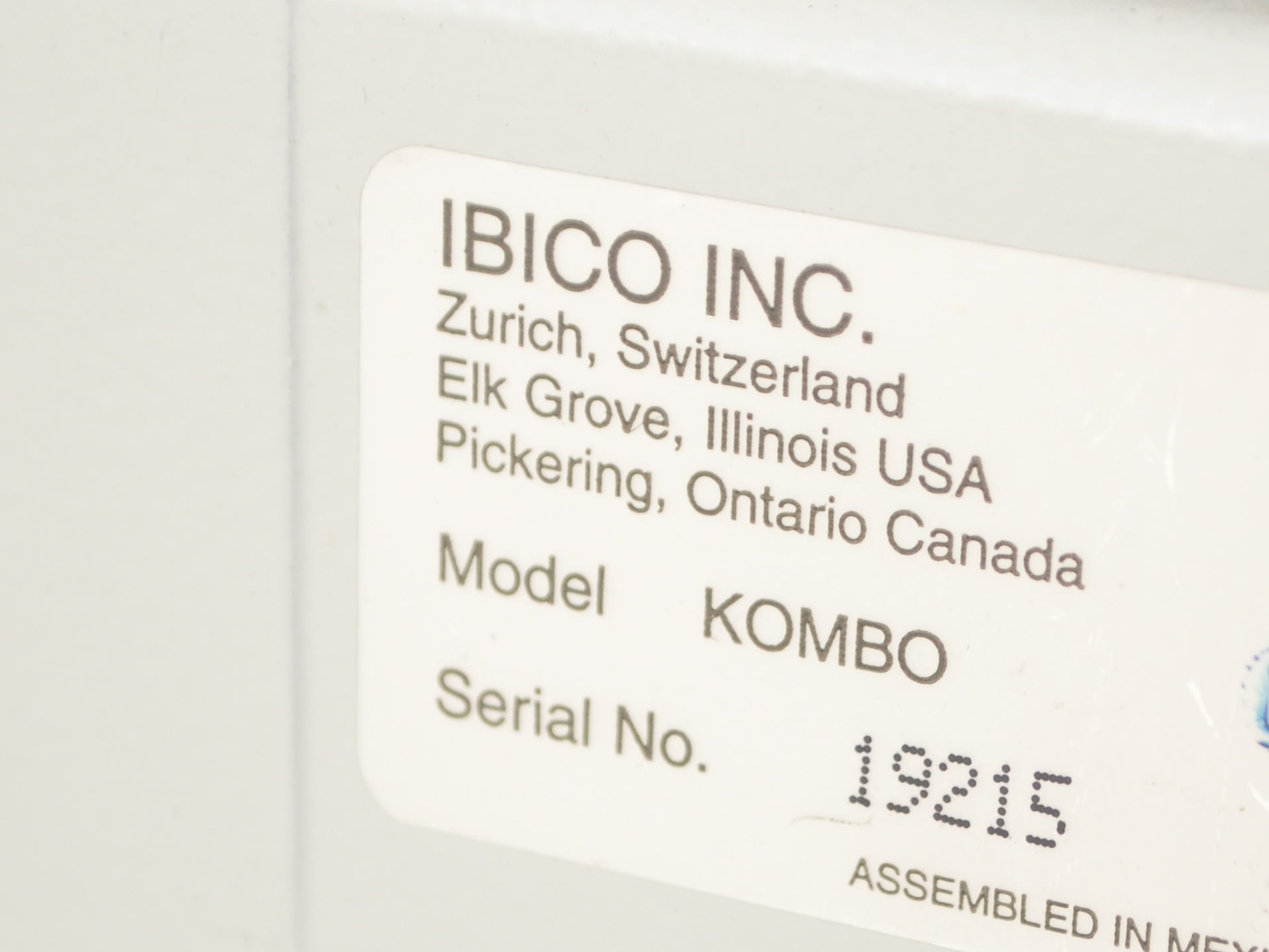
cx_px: 891
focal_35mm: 141
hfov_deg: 14.0
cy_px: 581
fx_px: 5169
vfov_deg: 10.5
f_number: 6.3
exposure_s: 1/15
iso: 800
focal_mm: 44
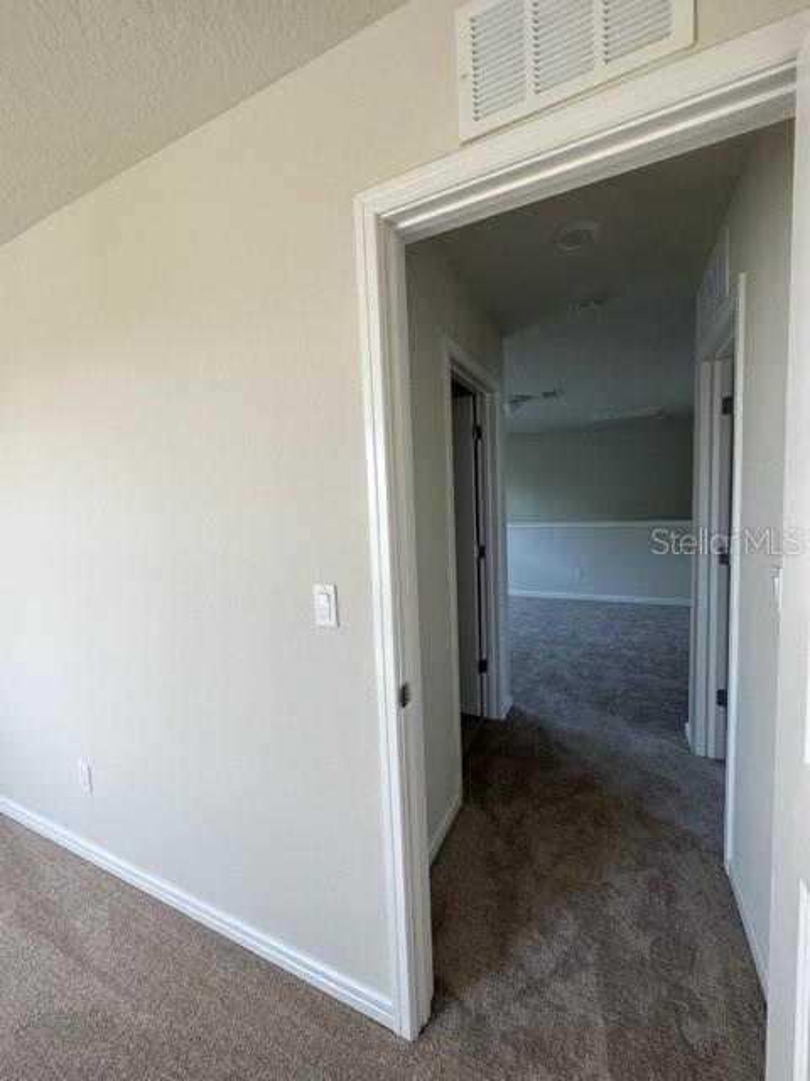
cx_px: 405
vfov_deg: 102.1
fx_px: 437
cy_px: 540
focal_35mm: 14
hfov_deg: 85.7
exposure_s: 1/99
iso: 100
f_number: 2.2
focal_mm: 2.22
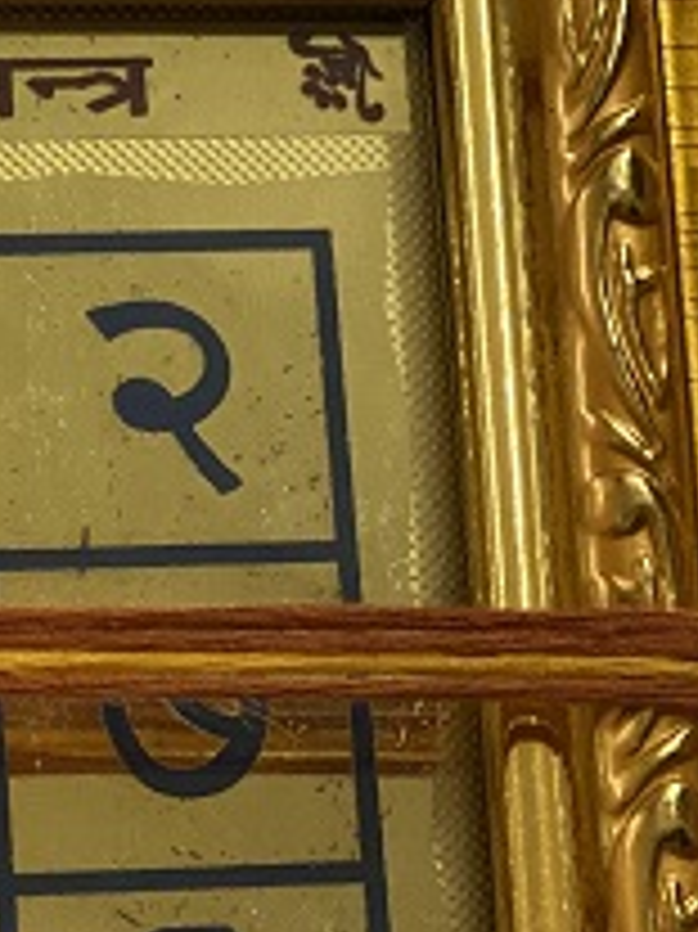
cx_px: -171
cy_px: 671
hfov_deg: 7.3
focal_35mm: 201
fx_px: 5410
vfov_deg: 9.8
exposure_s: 1/33
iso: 125
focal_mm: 6
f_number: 2
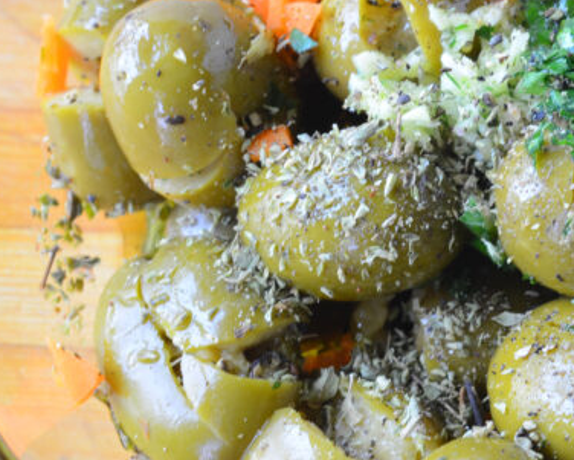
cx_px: 455
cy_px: 189
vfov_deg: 9.0
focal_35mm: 172
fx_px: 2923
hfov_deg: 11.2
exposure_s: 1/2.5
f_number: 10
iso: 100
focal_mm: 60
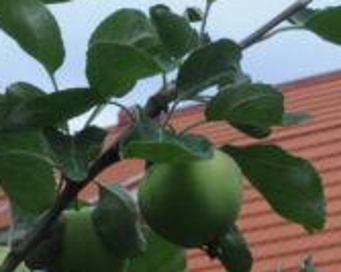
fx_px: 2699
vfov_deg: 5.7
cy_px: 364
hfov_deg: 7.2
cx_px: 151
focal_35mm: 268
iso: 500
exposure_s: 1/500
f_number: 11
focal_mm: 31
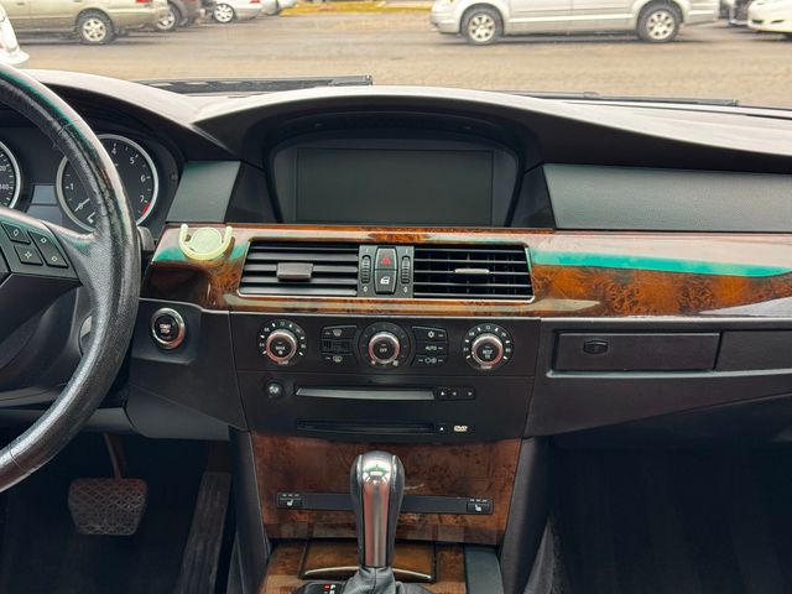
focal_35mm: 48
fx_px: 1098
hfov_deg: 39.7
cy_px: 297
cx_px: 396
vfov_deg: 30.3
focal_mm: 6.76
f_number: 1.78
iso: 100
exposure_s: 1/115
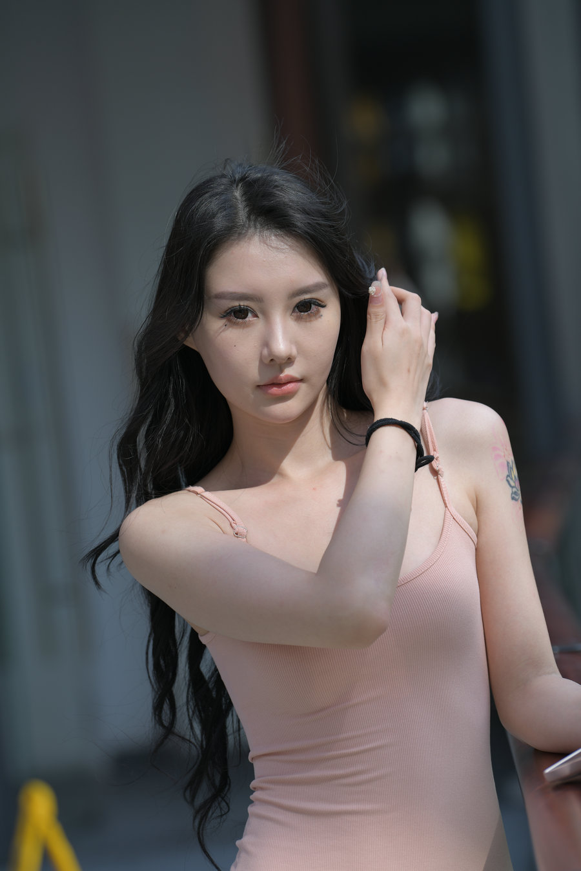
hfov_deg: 8.6
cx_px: 290
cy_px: 436
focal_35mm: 160
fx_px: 3873
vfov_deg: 12.8
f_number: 4
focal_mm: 160
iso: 100
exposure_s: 1/400
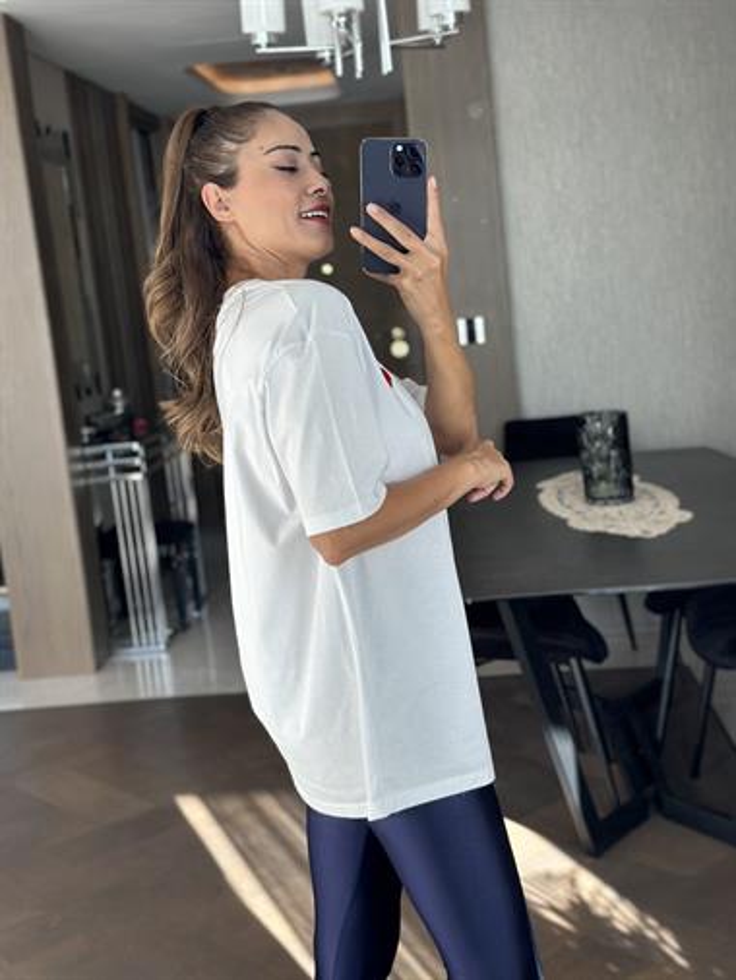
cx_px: 368
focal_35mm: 48
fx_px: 1360
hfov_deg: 30.3
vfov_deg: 39.6
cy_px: 490
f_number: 1.78
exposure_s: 1/345
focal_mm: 6.86
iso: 80
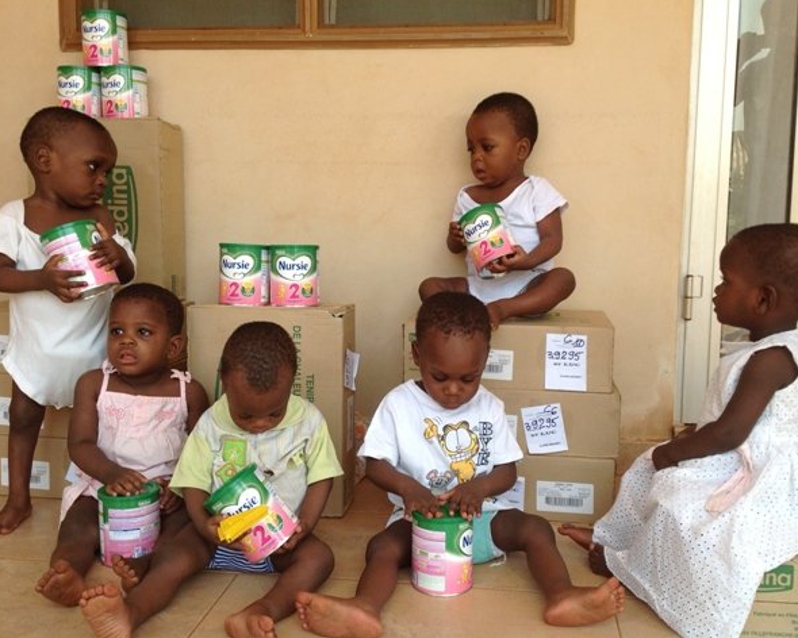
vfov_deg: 40.1
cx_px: 419
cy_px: 316
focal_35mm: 37
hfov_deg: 49.1
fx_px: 874
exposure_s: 1/296
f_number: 2.4
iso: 50
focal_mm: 4.28
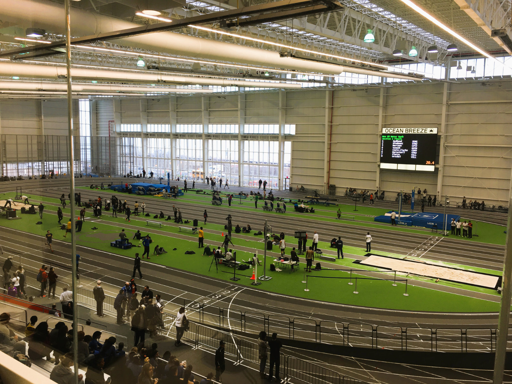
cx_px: 256
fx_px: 429
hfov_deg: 61.7
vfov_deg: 48.2
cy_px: 192
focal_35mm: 29
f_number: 2.2
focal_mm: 4.2
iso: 25
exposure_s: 1/60
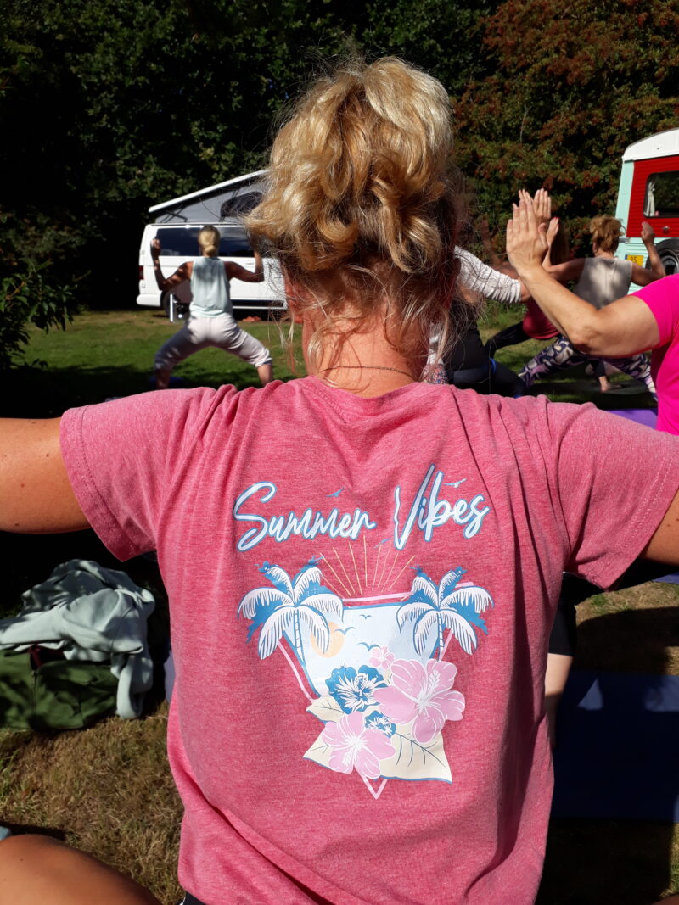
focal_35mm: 27
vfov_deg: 65.3
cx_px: 340
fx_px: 706
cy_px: 452
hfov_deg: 51.3
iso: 40
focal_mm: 3.6
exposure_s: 1/2525
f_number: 1.9
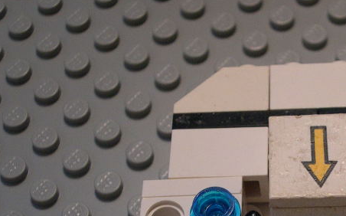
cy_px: 202
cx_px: 302
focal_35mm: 107
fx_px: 1008
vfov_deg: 12.1
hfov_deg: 19.2
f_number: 3.4
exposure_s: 1/80.8
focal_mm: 12.2
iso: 400
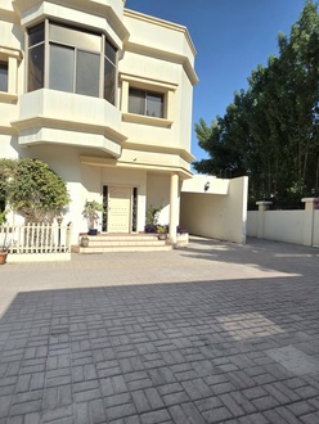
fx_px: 221
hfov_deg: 71.3
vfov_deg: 87.7
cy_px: 219
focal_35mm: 18
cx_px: 137
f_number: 1.9
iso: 40
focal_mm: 2.2
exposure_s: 1/5000
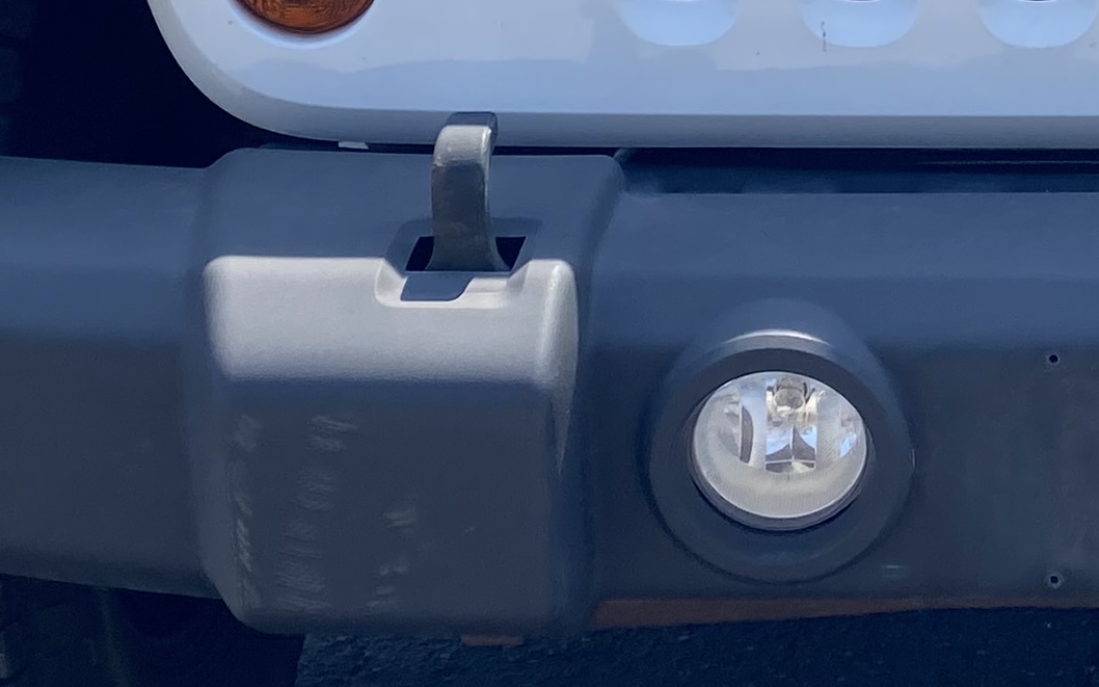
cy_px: -54
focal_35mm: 105
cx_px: 1234
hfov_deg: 19.0
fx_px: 3145
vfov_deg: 12.3
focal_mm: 4.25
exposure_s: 1/1629
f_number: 1.8
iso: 32
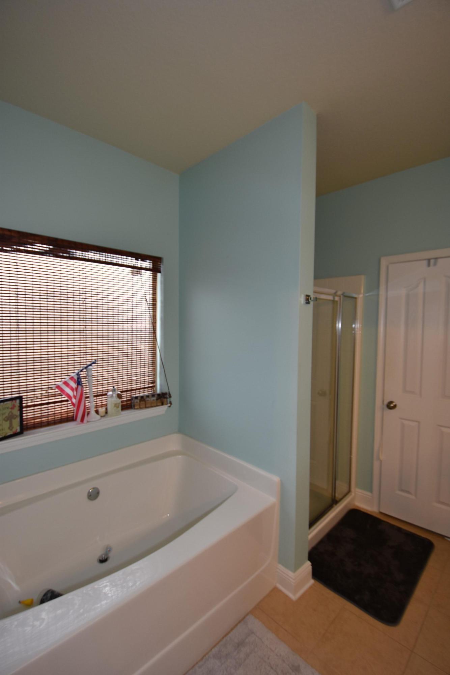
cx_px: 225
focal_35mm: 15
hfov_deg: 77.3
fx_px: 281
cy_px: 338
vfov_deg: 100.4
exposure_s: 1/60
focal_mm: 10
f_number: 4
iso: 250
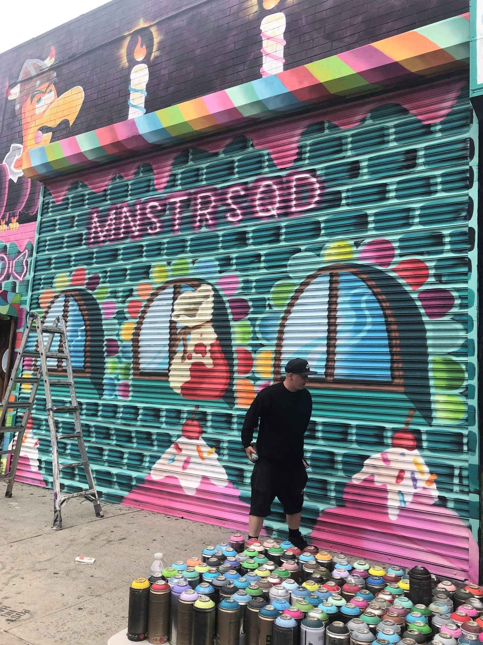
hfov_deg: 49.7
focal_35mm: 28
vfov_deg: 63.5
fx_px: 521
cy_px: 322
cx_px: 242
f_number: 1.8
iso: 20
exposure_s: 1/259
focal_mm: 3.99
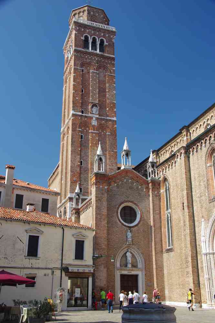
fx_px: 361
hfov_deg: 33.1
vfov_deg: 48.1
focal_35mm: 40
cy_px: 162
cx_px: 108
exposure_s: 1/60
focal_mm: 26.9
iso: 200
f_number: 11
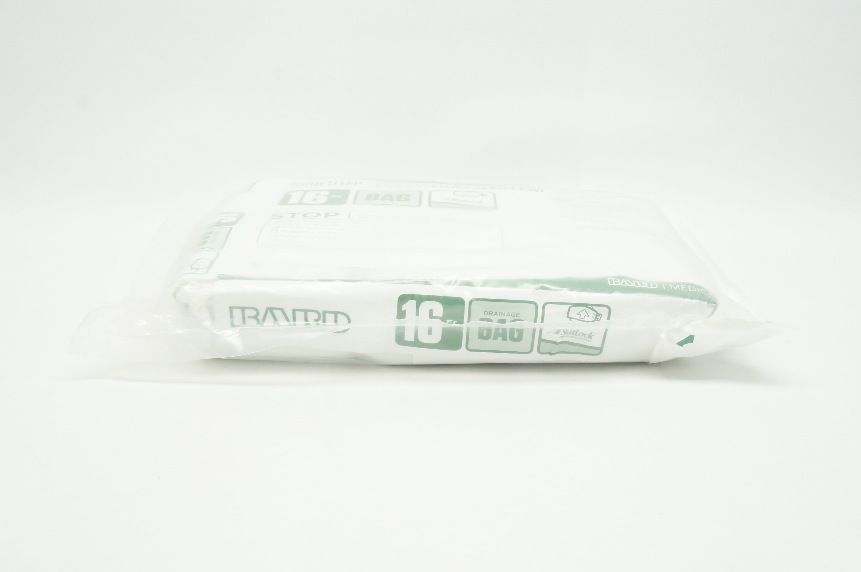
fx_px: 932
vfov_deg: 34.1
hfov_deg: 49.6
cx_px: 430
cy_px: 286
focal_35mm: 39
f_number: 11
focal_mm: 26
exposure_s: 1/15
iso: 400
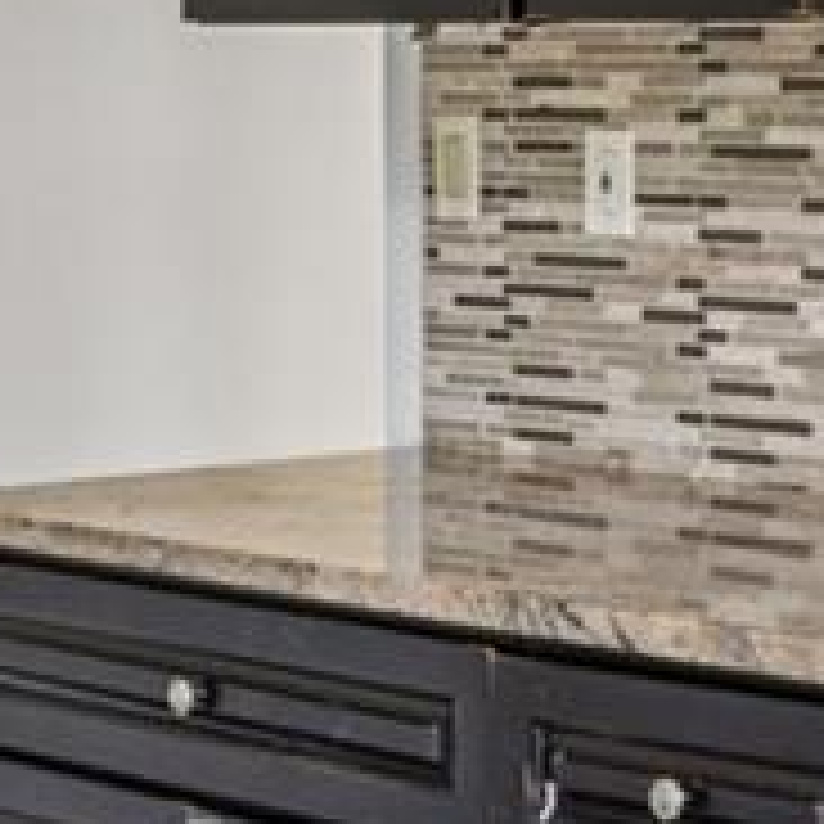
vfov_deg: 13.0
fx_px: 3582
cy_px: 61
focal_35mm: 133
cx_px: 865
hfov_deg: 12.9
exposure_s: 1/20
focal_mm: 14
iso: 400
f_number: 8
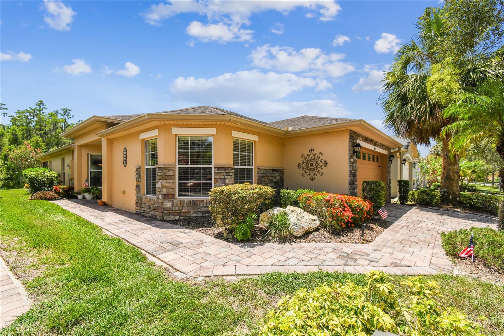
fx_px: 210
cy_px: 168
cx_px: 252
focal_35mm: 15
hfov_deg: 100.4
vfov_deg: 77.3
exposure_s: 1/800
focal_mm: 10
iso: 100
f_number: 7.1
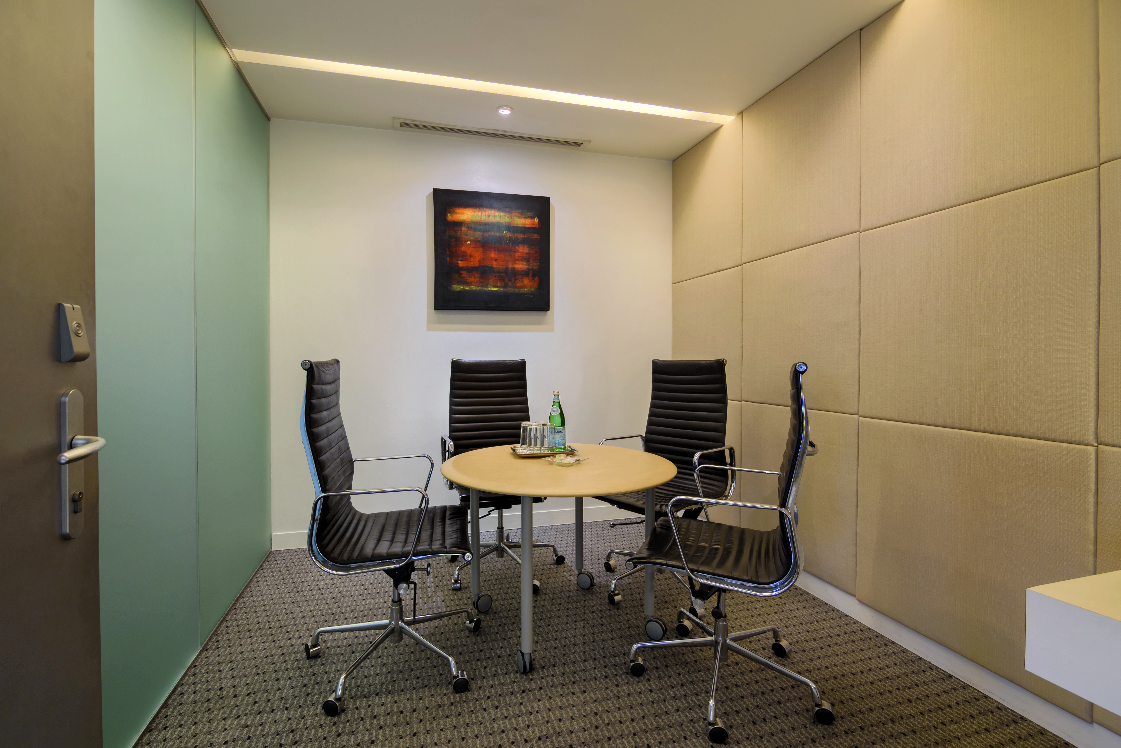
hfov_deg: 96.7
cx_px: 560
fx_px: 498
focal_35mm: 16
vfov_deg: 73.8
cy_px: 374
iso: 200
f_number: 11
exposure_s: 1/1.25
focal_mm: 16
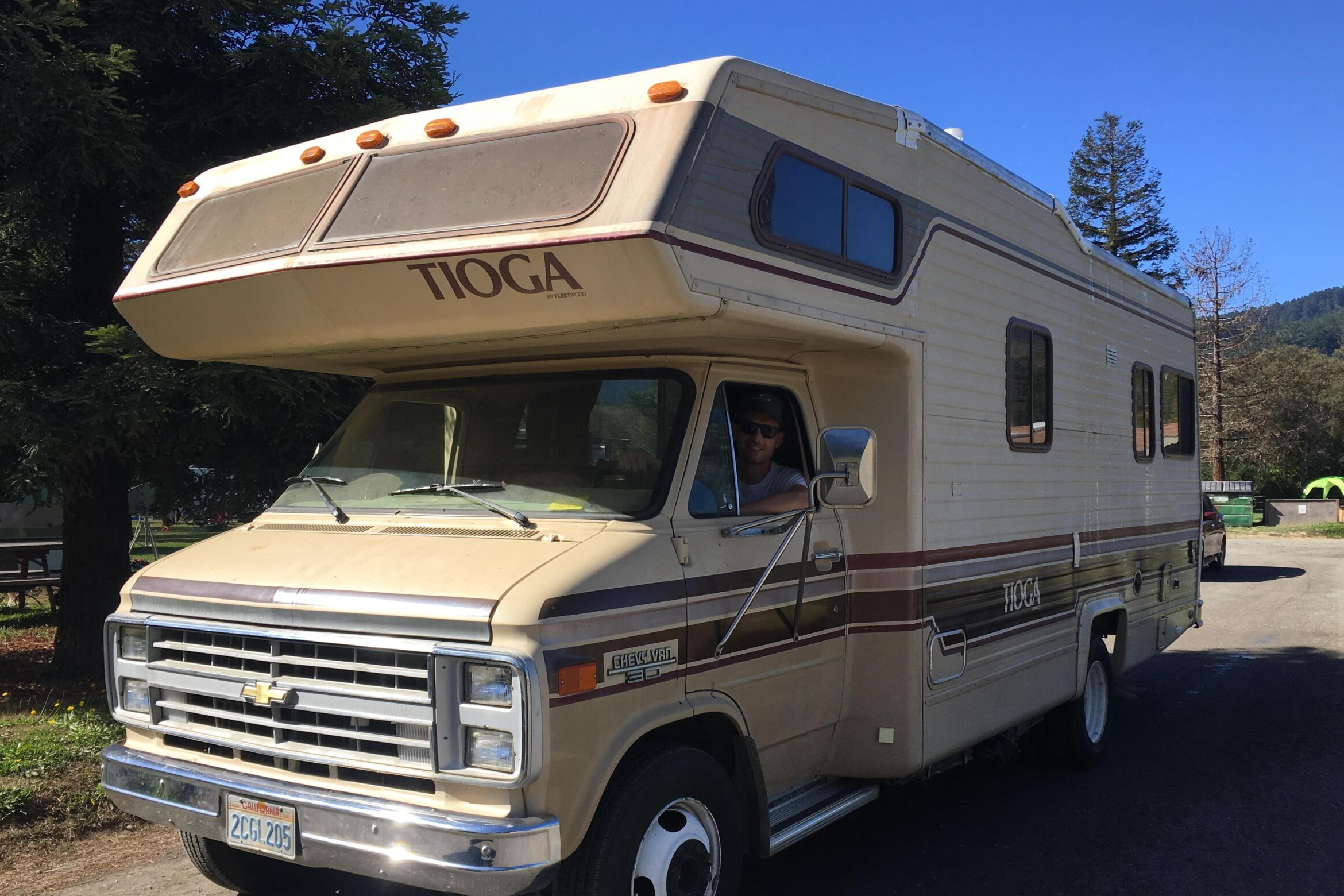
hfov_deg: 57.2
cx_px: 700
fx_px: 1232
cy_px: 498
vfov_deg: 39.9
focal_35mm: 33
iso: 25
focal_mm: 4.15
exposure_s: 1/1131
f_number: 2.2
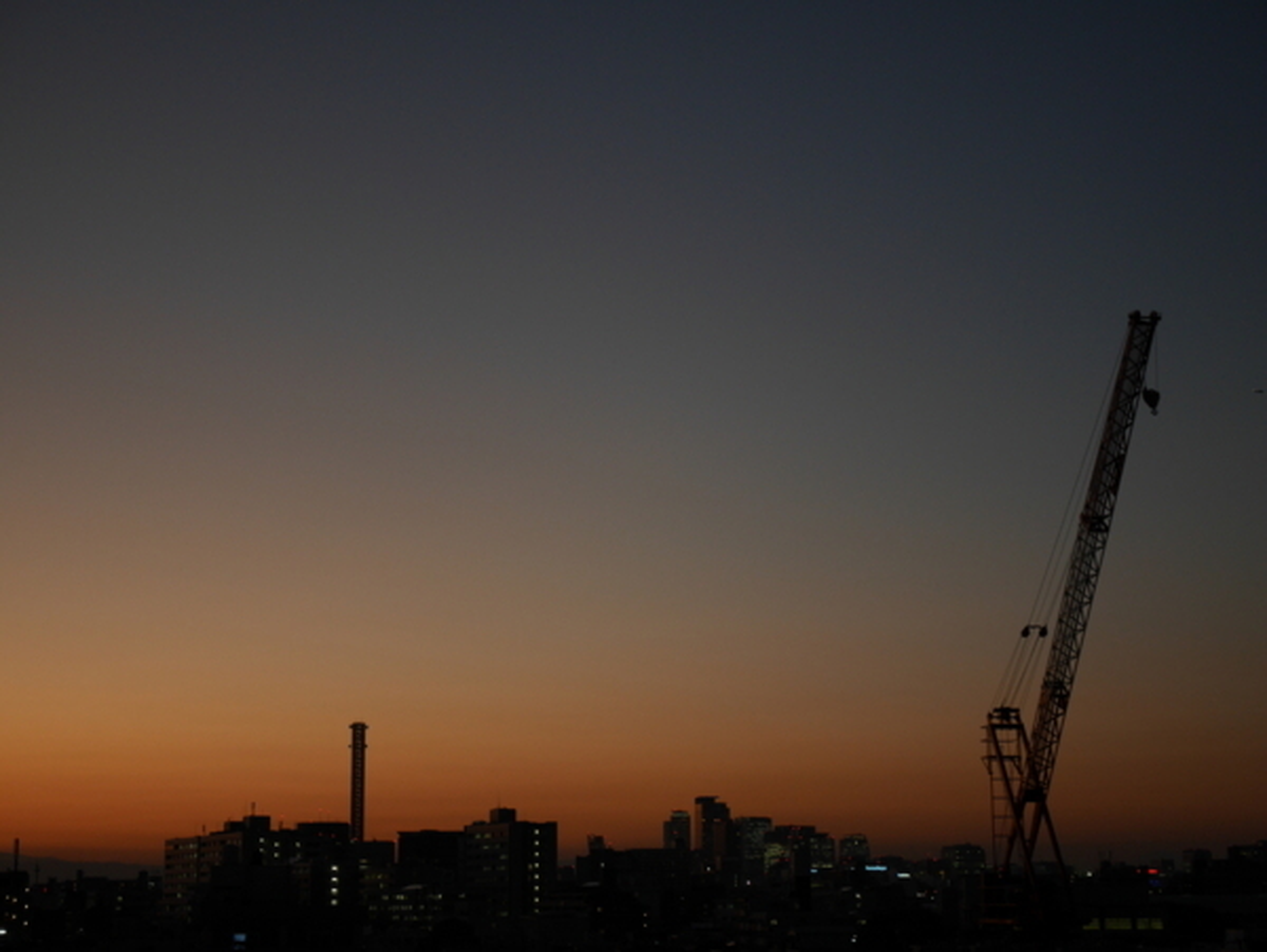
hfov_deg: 30.2
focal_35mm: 64
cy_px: 476
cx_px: 634
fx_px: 2344
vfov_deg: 23.0
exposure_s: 1/25
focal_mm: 32
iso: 400
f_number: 5.6
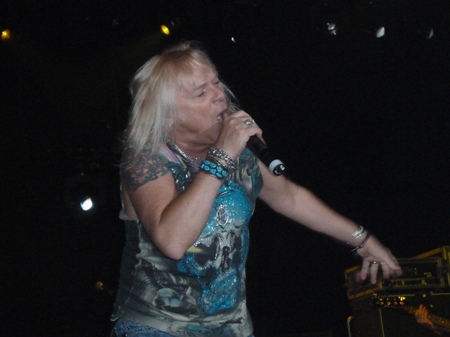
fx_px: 1547
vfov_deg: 12.5
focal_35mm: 119
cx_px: 225
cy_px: 168
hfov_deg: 16.6
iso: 800
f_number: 4.4
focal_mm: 19.5
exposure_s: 1/160
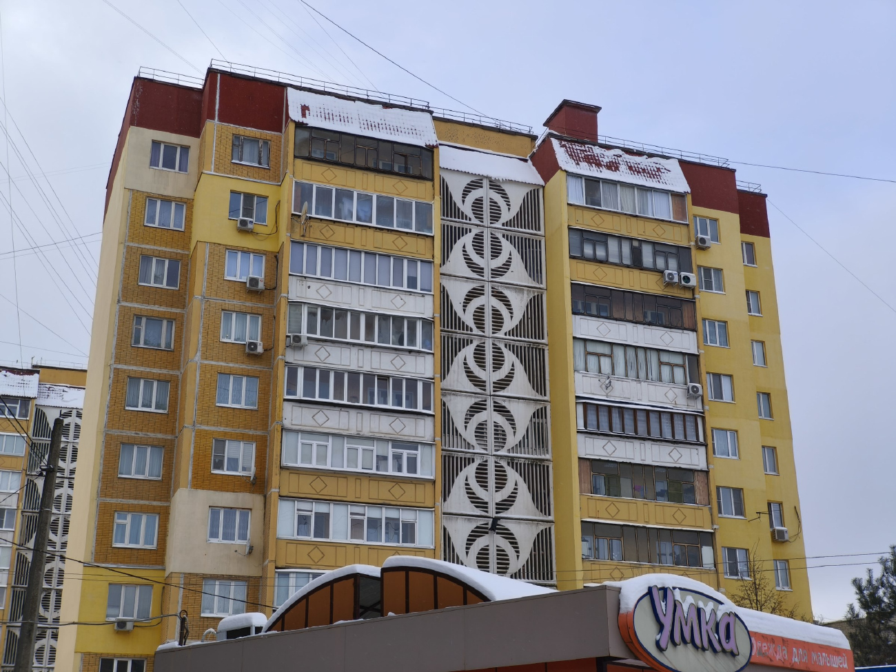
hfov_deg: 38.2
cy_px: 336
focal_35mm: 50
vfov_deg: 29.1
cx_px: 448
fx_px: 1294
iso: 50
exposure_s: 1/187
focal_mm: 7.1
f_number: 1.9
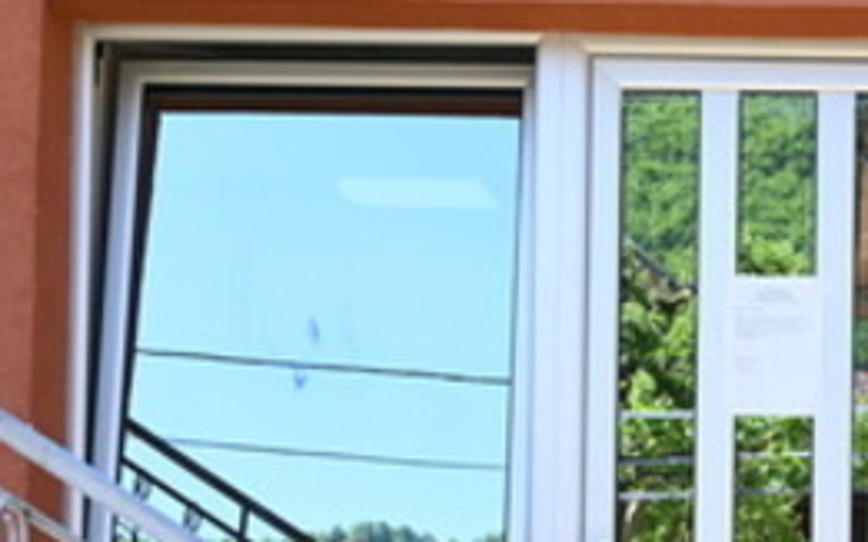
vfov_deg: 15.7
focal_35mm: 82
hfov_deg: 24.2
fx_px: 1939
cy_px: 479
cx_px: 851
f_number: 5.6
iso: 1600
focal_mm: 30
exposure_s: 1/1600
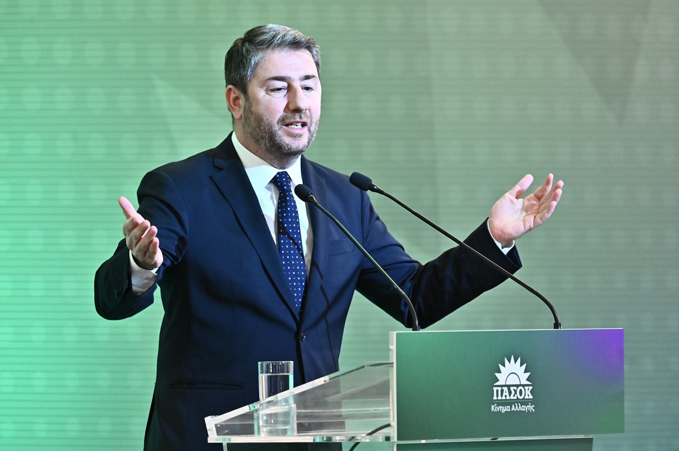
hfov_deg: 5.9
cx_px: 340
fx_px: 6595
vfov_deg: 3.9
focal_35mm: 350
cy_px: 226
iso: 7200
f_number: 6
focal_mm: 350
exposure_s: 1/250
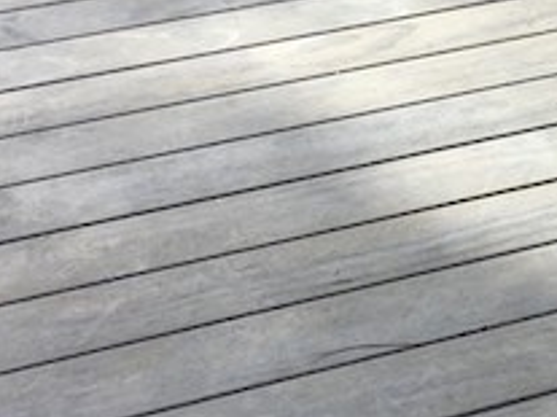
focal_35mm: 112
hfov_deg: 16.5
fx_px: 1801
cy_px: 156
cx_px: 743
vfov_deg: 13.2
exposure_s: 1/999
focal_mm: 4.15
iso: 25
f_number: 2.2
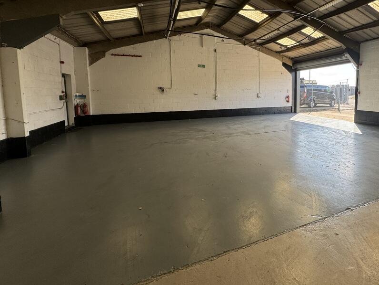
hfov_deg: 86.1
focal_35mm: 18
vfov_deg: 70.4
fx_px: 197
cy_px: 107
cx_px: 236
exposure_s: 1/283
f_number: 2.2
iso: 40
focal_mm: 2.22
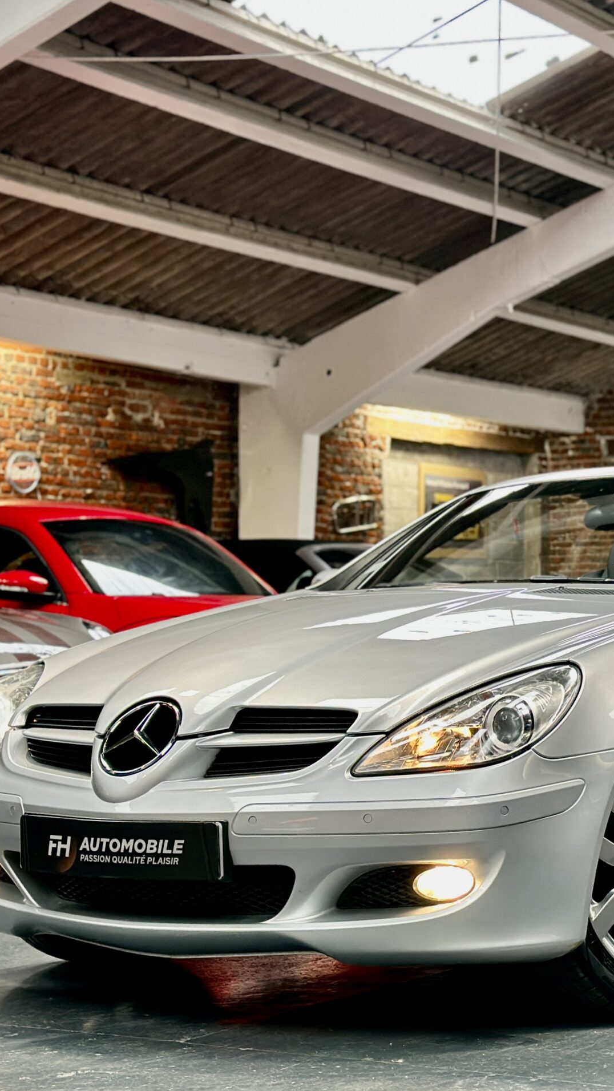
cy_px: 547
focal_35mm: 70
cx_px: 516
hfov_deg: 17.1
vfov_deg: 30.1
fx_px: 2025
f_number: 1.78
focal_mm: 6.86
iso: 125
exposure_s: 1/94
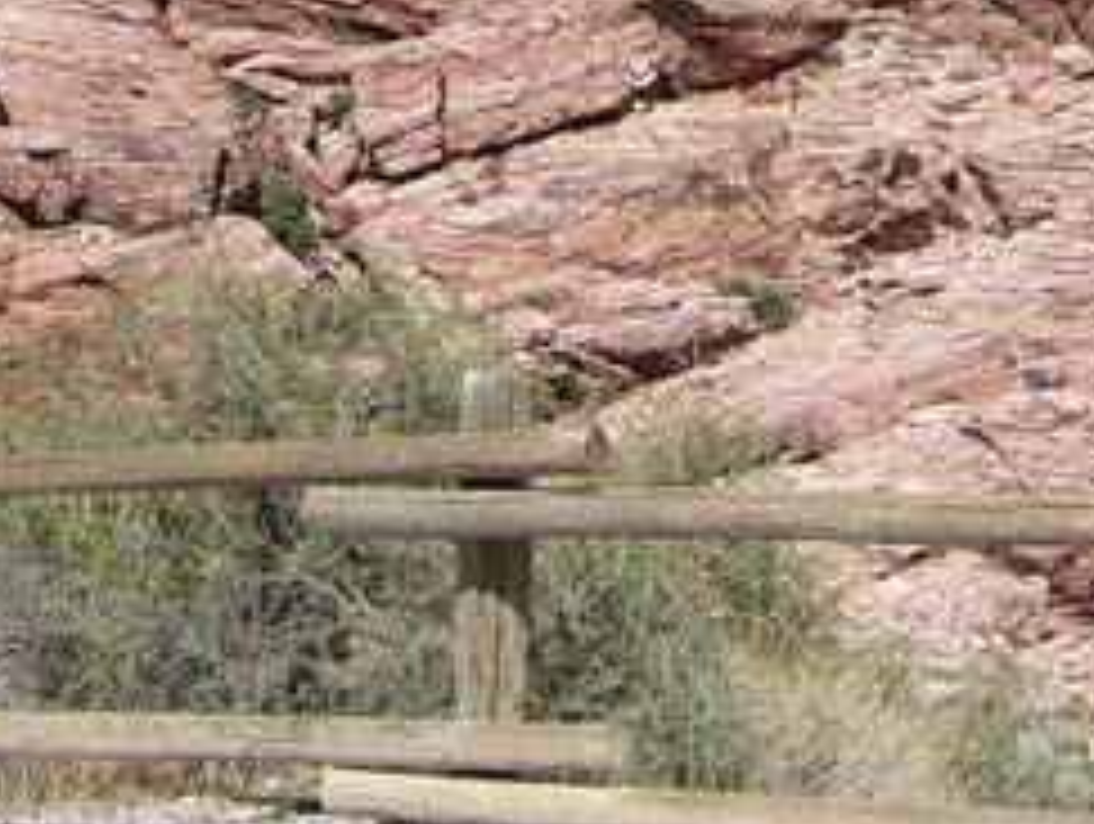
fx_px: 2912
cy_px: -248
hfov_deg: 21.3
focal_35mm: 92
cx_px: 549
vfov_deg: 15.3
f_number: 8
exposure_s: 1/200
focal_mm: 5.8
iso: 50
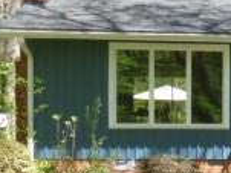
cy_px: 142
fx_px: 847
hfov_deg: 13.6
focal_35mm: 127
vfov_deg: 11.6
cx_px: 441
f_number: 3.5
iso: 100
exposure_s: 1/200
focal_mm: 5.4
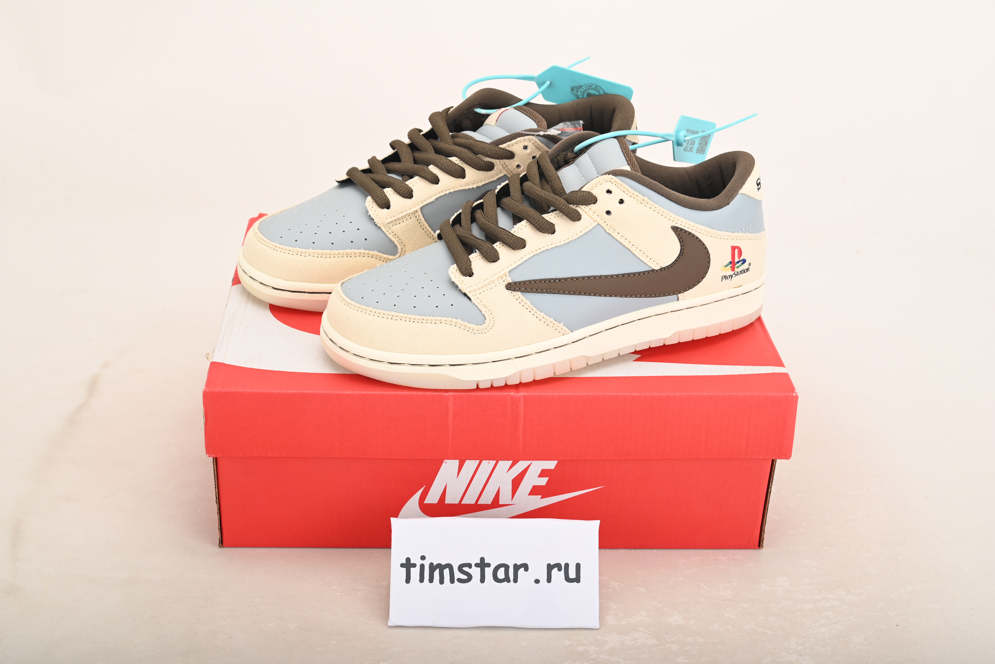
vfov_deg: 29.3
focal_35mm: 46
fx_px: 1272
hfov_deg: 42.7
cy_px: 332
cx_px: 498
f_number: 11
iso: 100
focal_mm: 46
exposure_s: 1/200
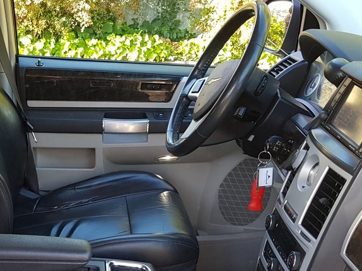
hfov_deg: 32.0
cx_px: 52
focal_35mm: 58
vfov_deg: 24.6
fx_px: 606
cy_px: 233
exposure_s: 1/100
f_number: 1.7
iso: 80
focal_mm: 4.2
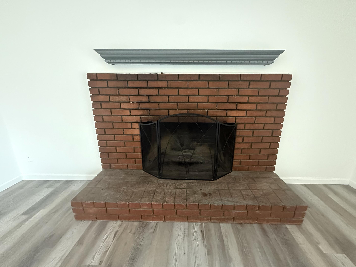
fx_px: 154
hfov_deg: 98.1
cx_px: 187
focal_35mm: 15
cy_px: 130
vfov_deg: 81.7
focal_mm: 2.22
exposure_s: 1/60
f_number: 2.2
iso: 1000
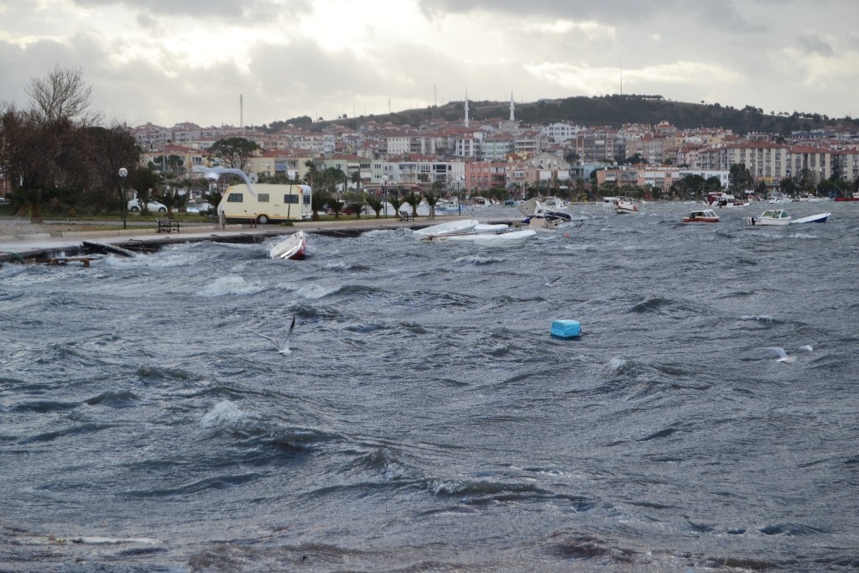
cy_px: 286
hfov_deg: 24.6
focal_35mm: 82
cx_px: 430
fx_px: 1969
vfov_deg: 16.6
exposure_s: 1/200
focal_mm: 55
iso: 100
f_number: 6.3
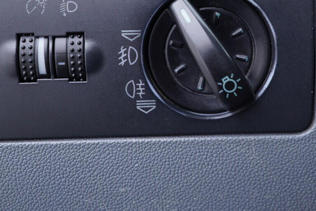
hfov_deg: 29.5
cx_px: 204
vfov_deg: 19.9
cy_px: 51
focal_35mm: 68
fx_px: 597
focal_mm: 24
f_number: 2.8
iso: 200
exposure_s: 1/40
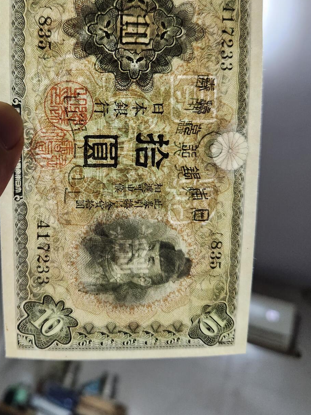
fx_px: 407
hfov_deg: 41.2
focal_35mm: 34
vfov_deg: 53.1
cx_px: 100
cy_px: 144
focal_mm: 5.4
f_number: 1.8
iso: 800
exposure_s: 1/100
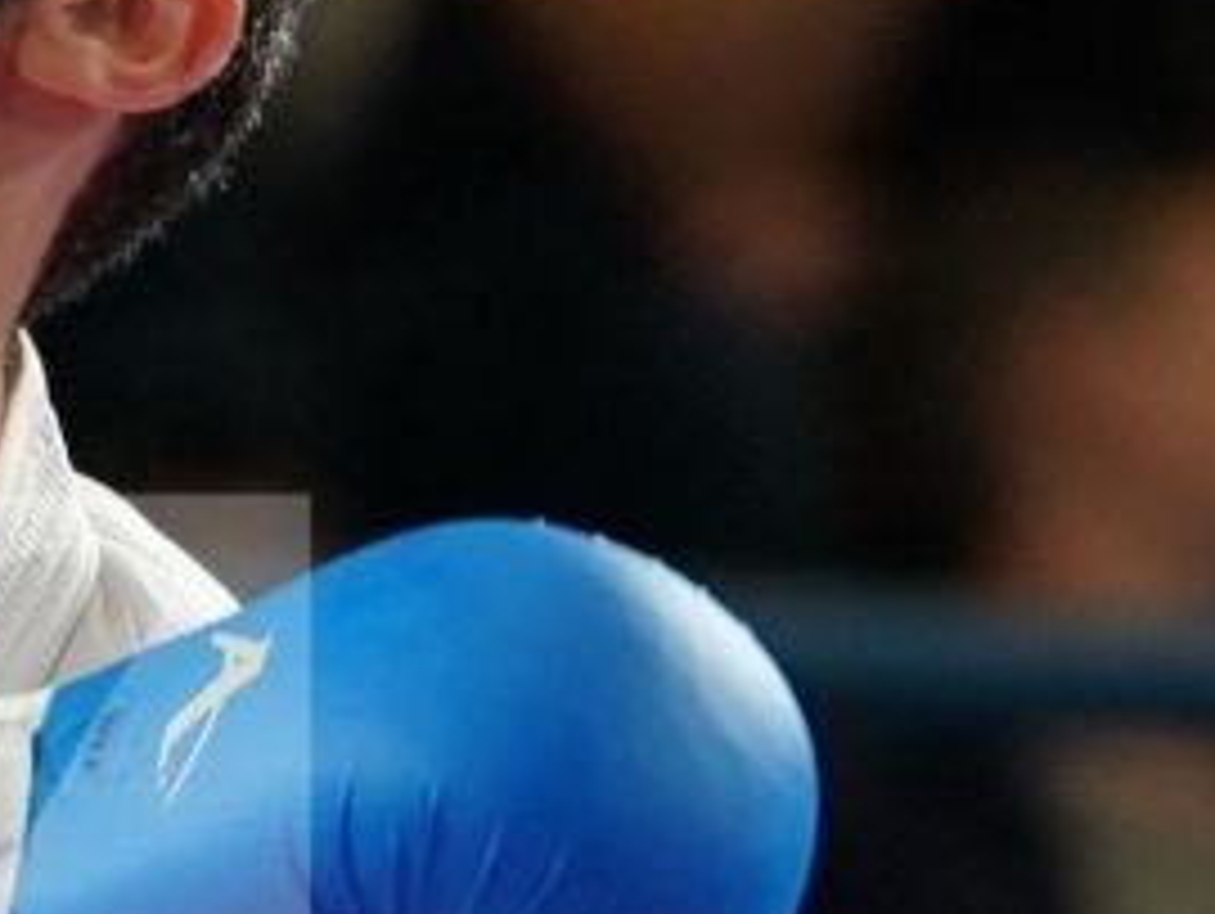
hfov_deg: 1.1
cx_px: -1634
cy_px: 905
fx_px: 60987
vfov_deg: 0.9
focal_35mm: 1736
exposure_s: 1/1000
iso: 1250
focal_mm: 181
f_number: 2.8
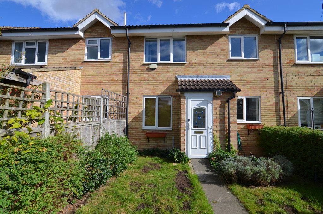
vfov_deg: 71.8
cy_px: 107
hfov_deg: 95.1
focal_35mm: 16
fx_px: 148
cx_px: 162
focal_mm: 11
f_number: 8
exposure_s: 1/250
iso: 100
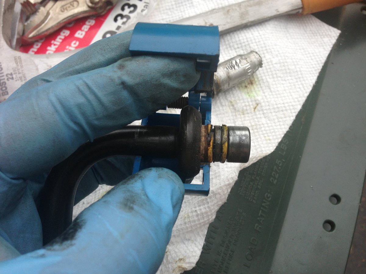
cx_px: 183
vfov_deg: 42.9
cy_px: 137
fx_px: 349
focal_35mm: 33
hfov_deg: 55.4
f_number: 2.4
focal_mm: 4.13
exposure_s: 1/232
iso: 50
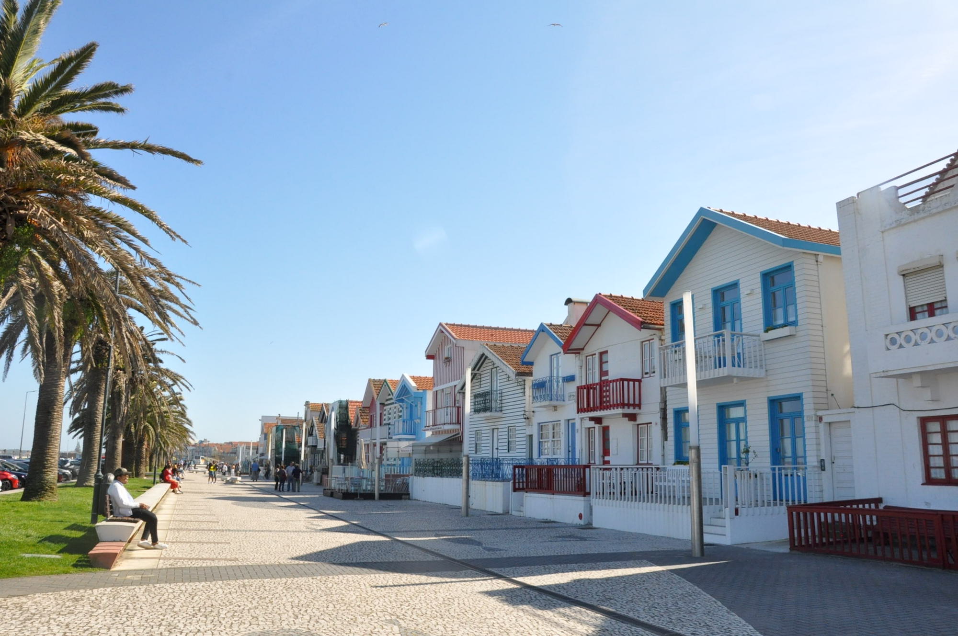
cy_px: 318
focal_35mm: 27
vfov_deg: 47.8
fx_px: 718
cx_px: 479
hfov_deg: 67.4
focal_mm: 18
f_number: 14
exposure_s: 1/800
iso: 1250
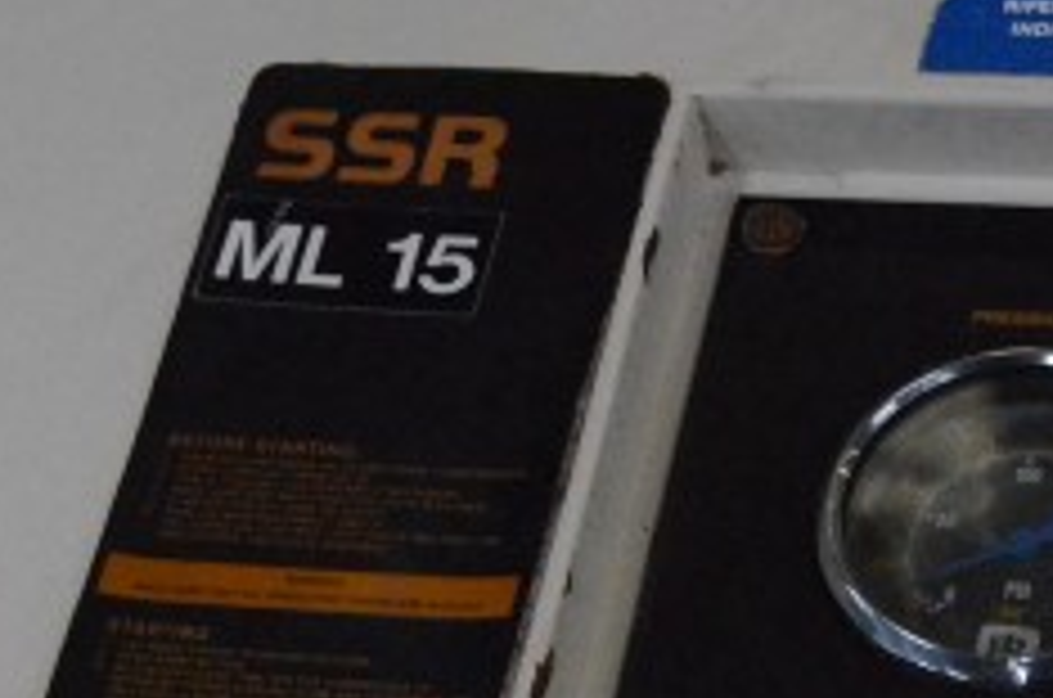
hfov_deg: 15.2
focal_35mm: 135
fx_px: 3927
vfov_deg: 10.0
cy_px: 851
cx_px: 776
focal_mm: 29
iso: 6400
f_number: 4
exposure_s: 1/4000
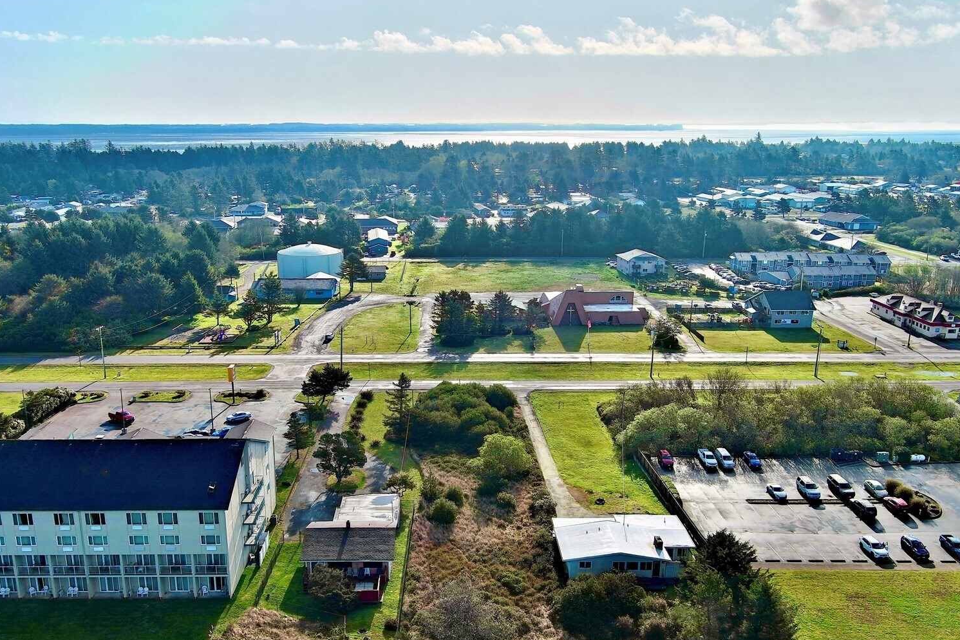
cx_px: 440
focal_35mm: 33
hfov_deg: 57.1
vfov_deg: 39.9
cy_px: 359
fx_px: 880
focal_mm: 10.57
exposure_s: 1/1613
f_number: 2.8
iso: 100
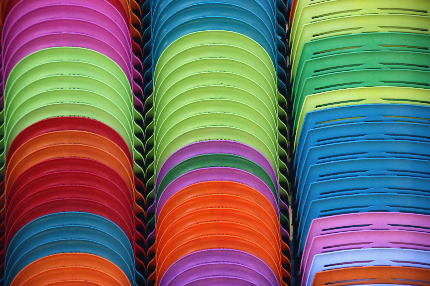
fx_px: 1791
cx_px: 215
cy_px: 143
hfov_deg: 13.7
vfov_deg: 9.1
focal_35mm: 150
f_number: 5.6
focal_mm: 100
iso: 100
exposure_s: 1/30
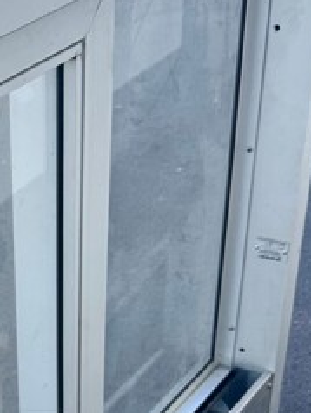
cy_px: 417
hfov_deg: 16.8
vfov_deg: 22.8
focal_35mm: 82
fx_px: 981
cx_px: -109
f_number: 1.78
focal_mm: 6.86
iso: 80
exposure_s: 1/1587
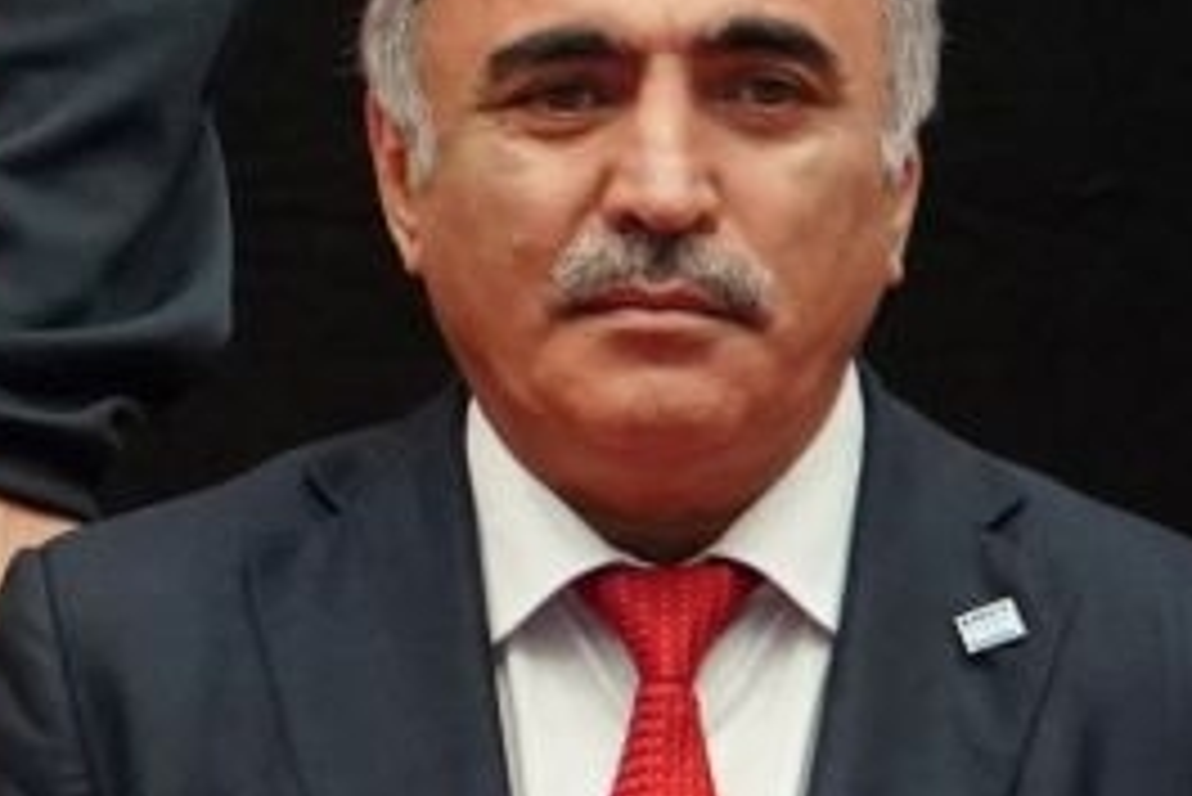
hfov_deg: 3.0
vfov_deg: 2.1
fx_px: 22030
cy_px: 414
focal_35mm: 665
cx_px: -2276
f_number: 2.8
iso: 5000
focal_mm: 98
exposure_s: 1/1000
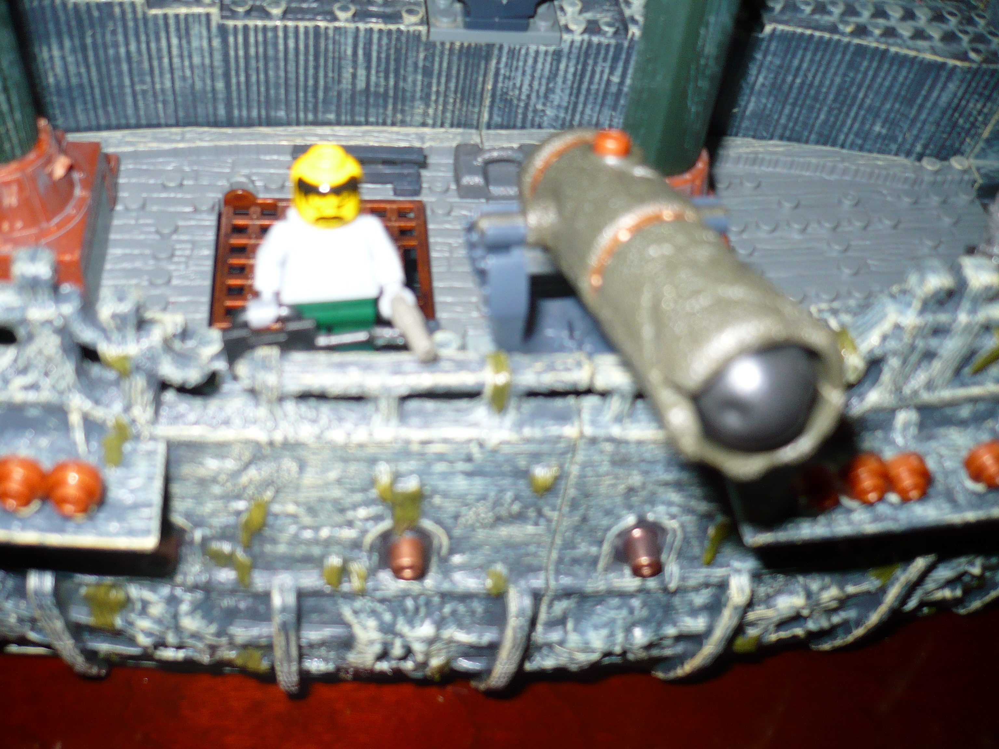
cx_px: 500
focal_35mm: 35
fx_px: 1010
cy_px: 374
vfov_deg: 40.7
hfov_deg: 52.6
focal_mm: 5.8
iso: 100
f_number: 2.8
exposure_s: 1/30
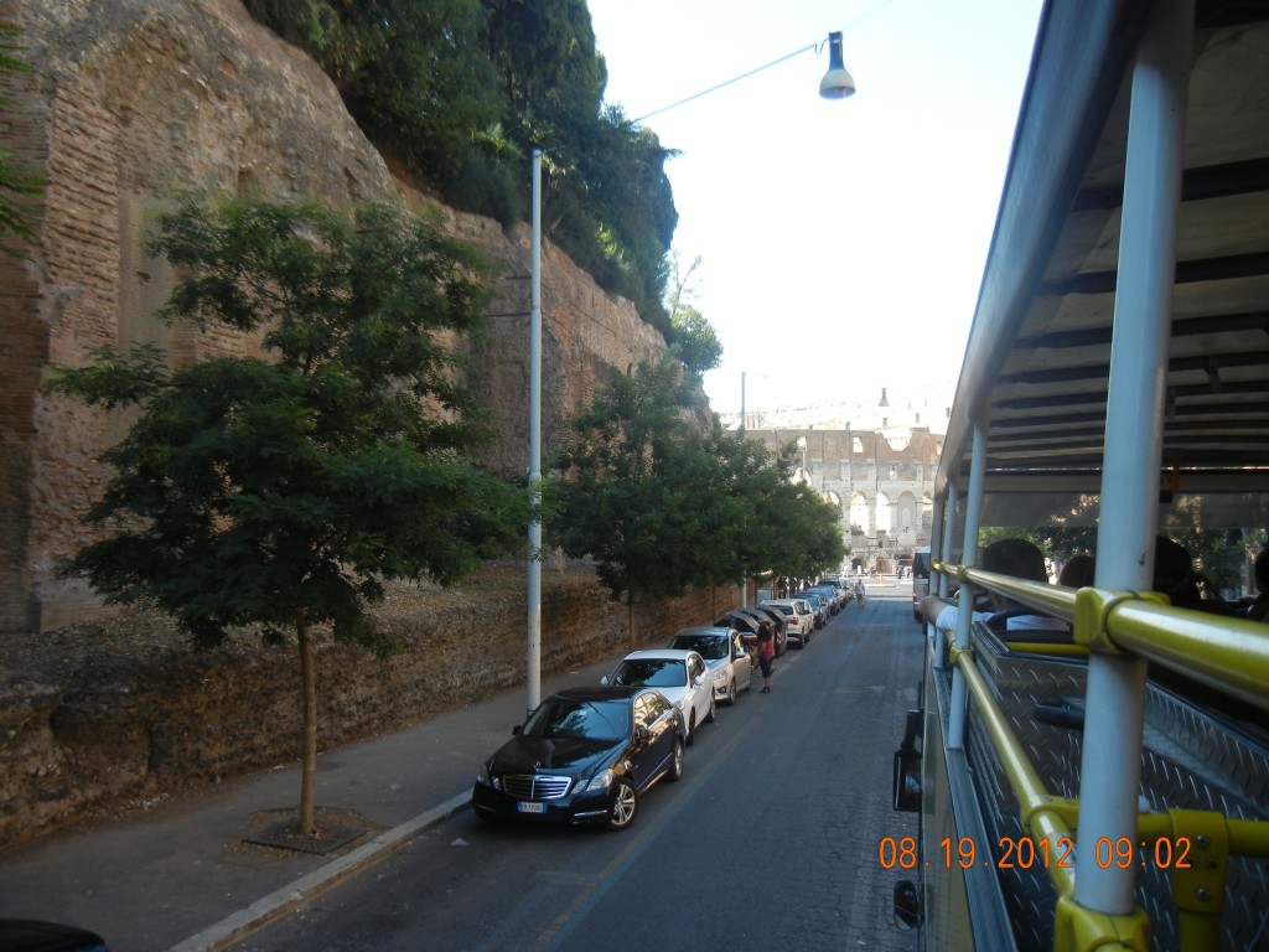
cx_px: 634
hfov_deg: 60.0
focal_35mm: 30
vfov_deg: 46.8
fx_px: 1100
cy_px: 476
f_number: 3.5
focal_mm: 5.4
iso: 160
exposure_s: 1/275
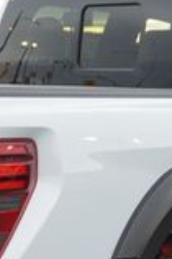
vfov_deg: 14.5
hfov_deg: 9.8
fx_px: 1006
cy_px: 249
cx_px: 79
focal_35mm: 140
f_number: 4
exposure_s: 1/60
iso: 320
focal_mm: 23
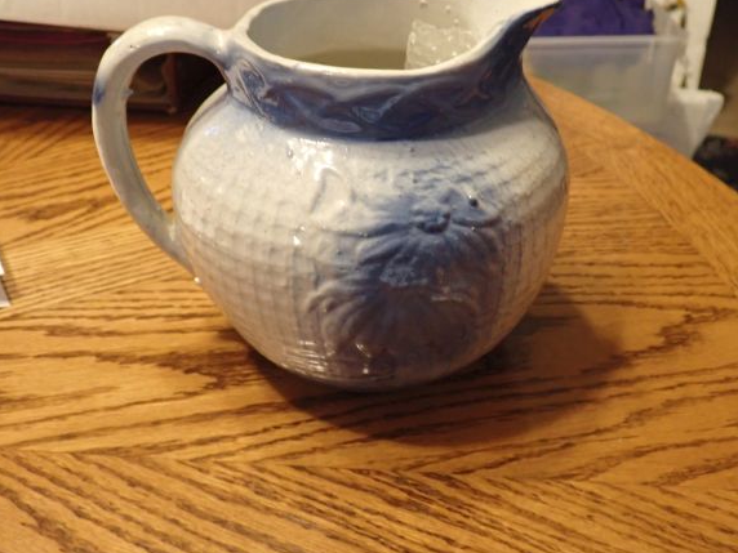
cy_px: 244
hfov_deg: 52.5
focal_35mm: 35
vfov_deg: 40.6
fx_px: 746
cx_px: 406
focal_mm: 5.4
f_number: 2.3
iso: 800
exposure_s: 1/30
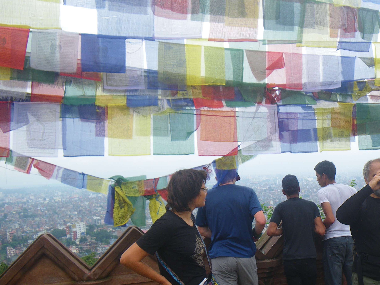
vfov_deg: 33.9
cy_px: 199
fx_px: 461
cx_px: 276
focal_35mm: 42
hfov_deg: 43.6
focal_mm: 5
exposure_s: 1/125
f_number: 4.2
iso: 50
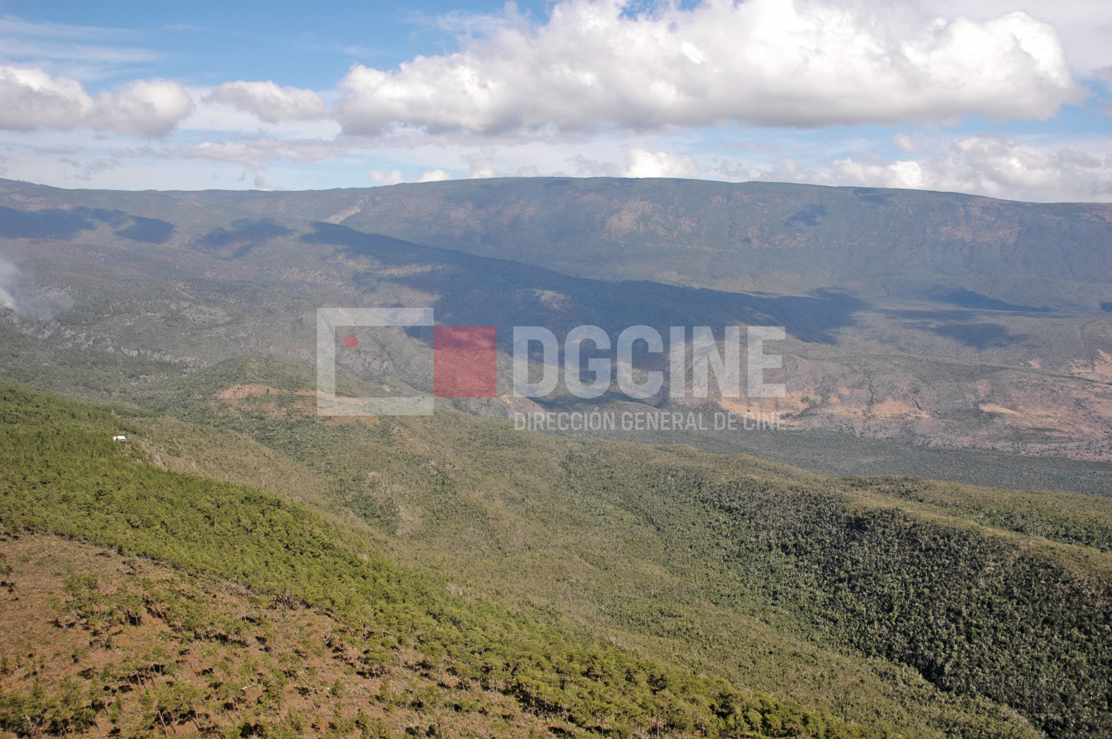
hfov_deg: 67.4
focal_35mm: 27
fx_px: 833
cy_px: 370
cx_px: 556
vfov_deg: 47.8
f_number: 9
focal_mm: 18
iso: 200
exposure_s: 1/320
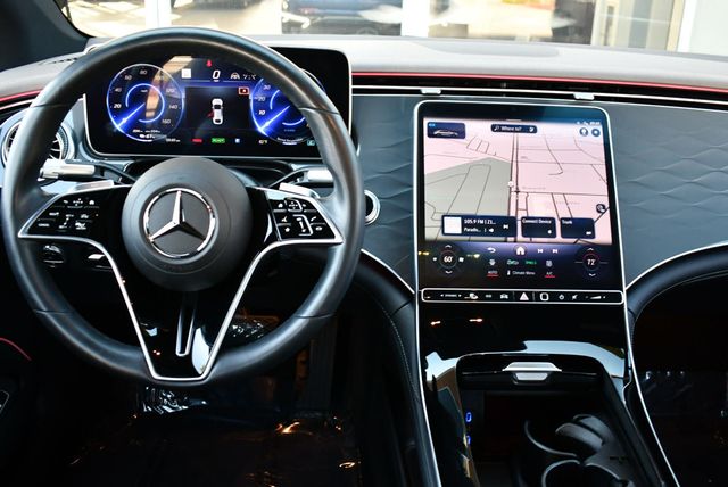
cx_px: 364
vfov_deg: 36.9
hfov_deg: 53.1
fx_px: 729
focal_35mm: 36
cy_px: 244
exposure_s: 1/125
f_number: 3.5
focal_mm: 18
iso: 900
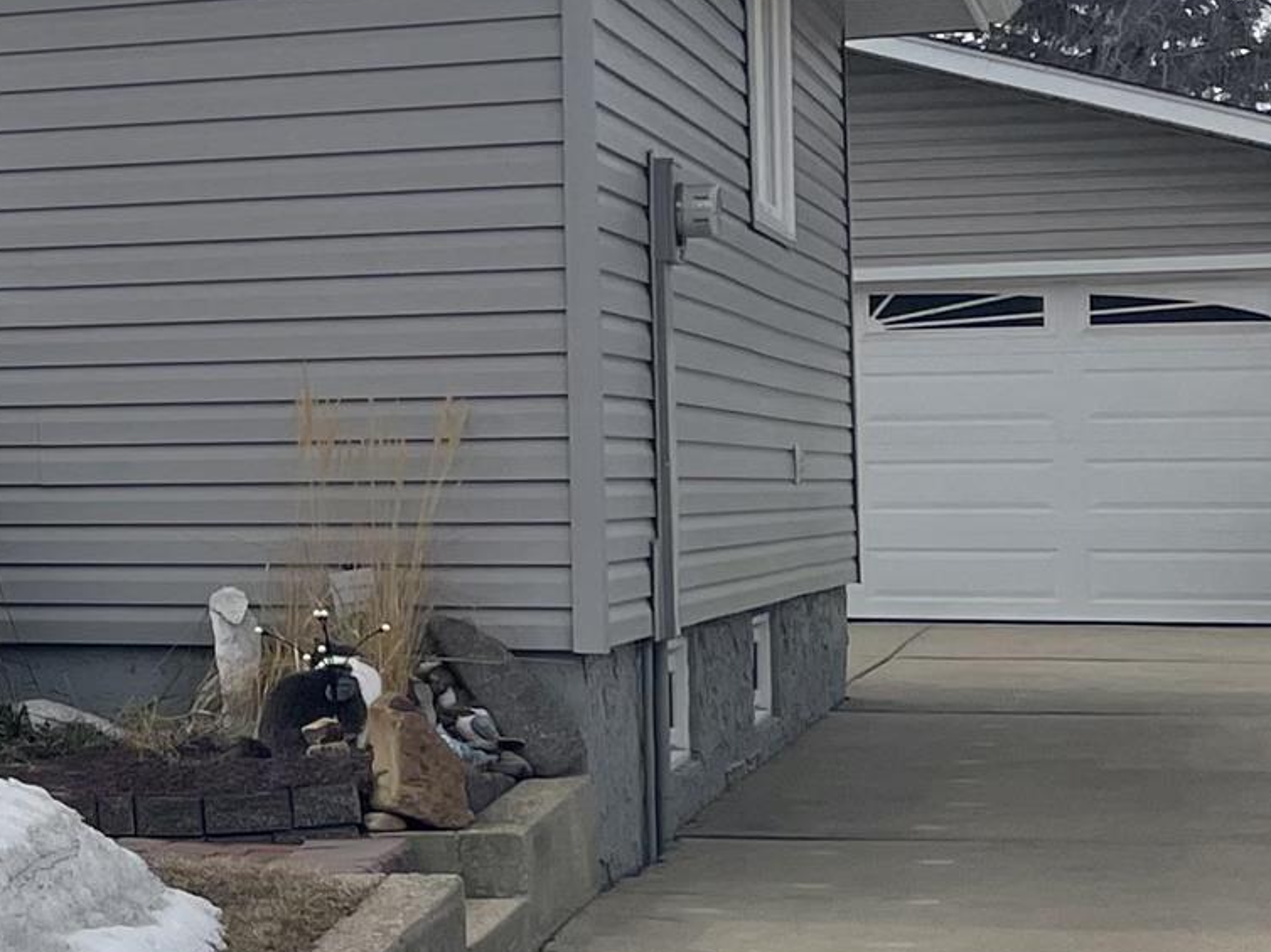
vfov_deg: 13.9
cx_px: -1225
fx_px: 3891
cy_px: 356
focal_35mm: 106
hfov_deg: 15.2
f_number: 1.6
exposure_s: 1/6494
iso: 32
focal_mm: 4.2
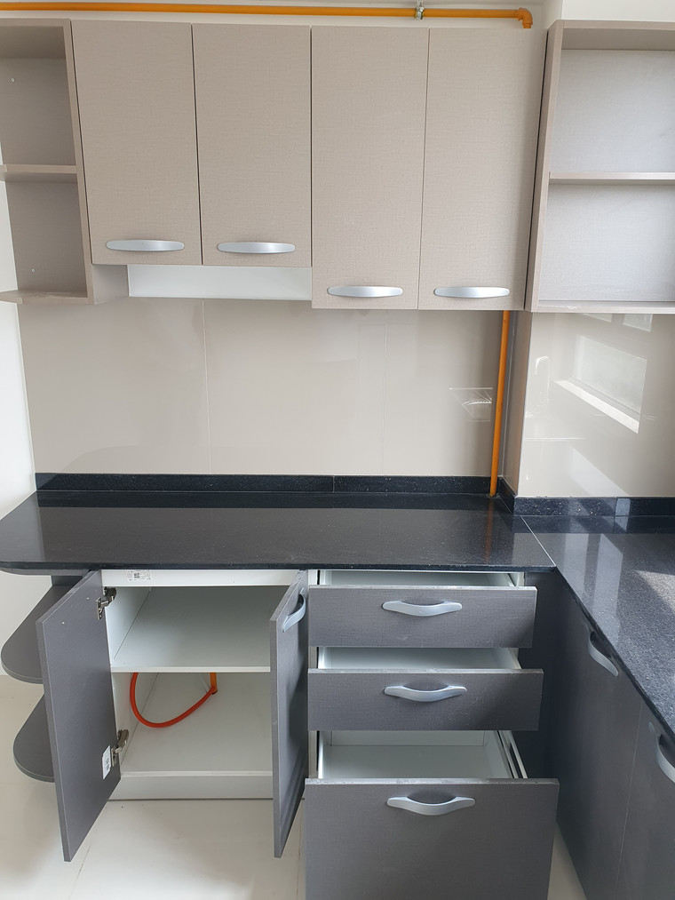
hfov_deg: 53.1
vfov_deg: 67.3
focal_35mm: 26
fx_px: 676
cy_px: 450
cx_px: 338
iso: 125
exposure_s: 1/120
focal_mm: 4.32
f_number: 2.4
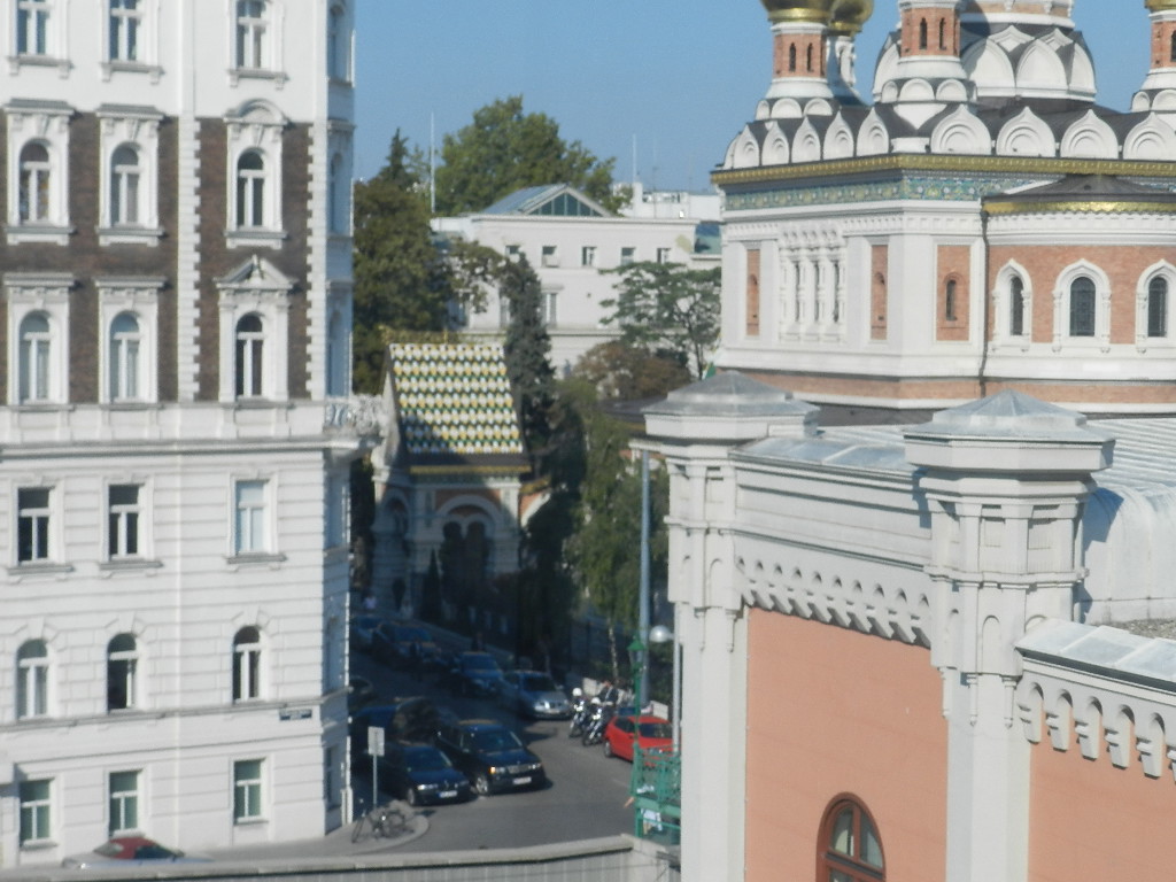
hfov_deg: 25.7
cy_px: 441
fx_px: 2582
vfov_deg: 19.4
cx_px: 588
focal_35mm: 76
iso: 160
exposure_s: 1/800
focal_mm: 13.5
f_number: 4.8
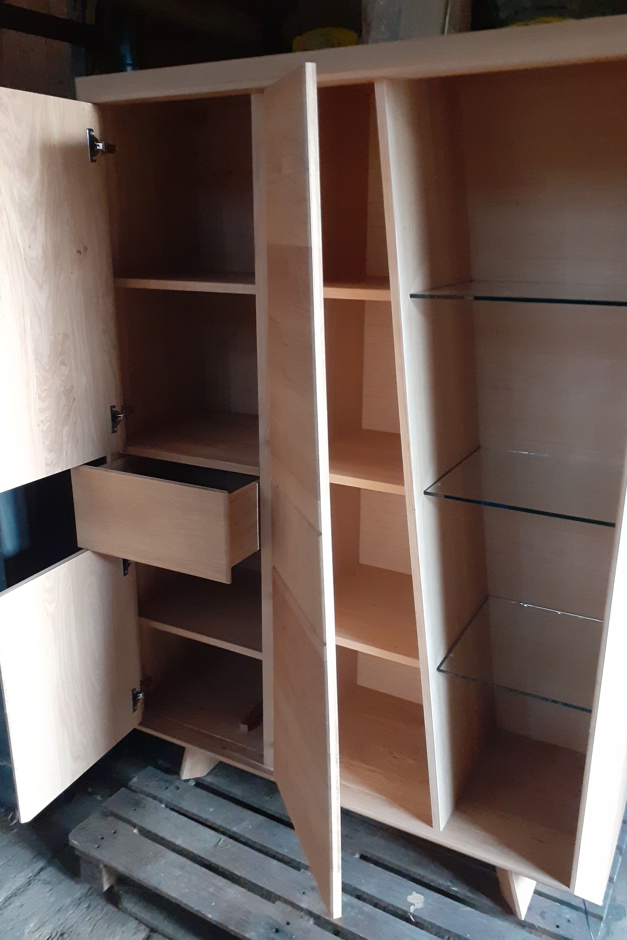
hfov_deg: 45.0
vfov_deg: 63.6
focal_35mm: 29
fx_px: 758
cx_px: 303
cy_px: 485
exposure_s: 1/25
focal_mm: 3.6
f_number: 1.9
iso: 400
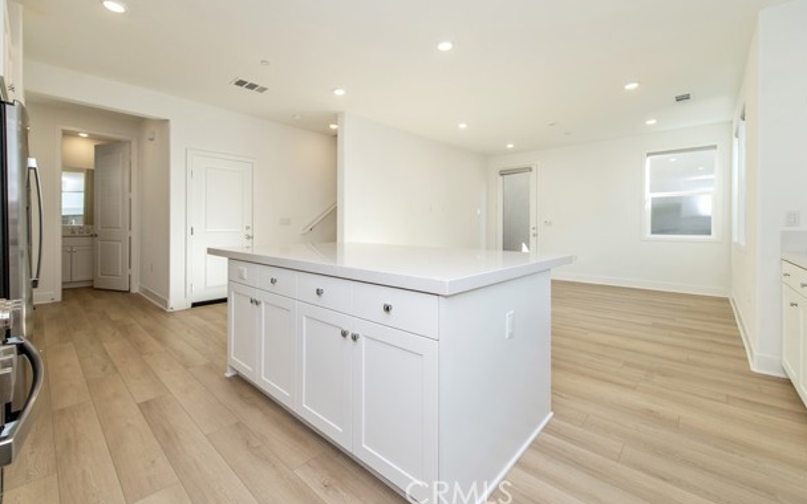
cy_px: 229
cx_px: 386
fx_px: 330
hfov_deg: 101.4
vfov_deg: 74.6
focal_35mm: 15
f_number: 5
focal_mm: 14
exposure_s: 1/100
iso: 200
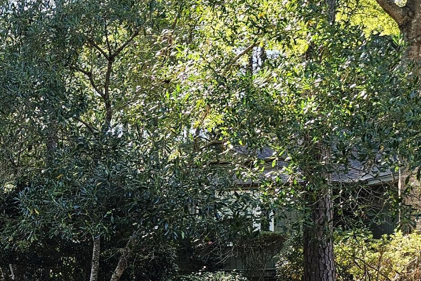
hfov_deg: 23.4
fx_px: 912
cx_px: -105
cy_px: 281
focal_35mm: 78
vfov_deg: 17.1
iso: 32
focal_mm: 6.3
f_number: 1.7
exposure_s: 1/120
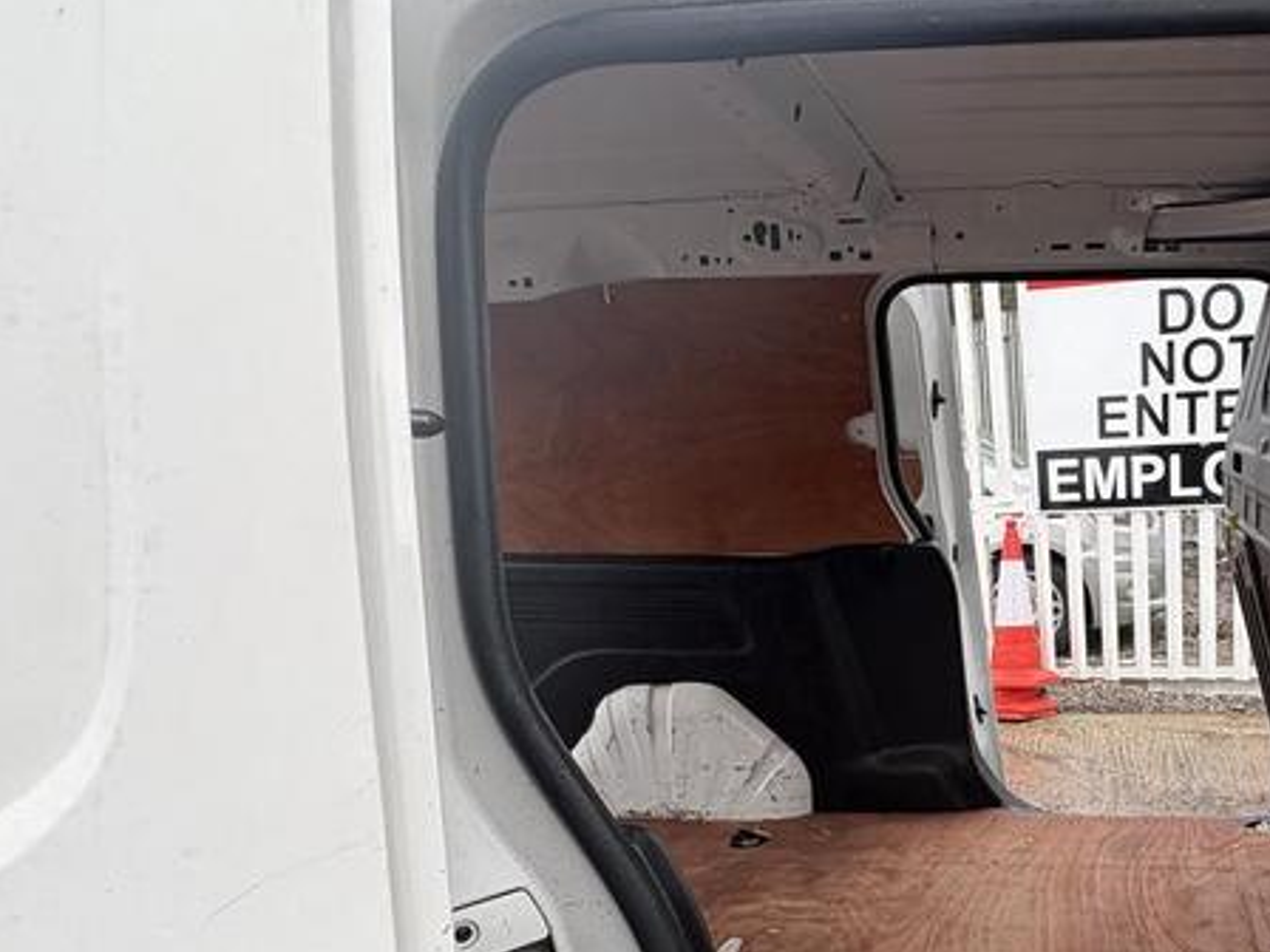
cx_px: 1012
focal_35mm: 28
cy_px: 711
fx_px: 1027
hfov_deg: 58.7
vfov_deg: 47.9
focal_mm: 2.22
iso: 50
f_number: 2.2
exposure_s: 1/99
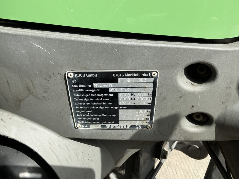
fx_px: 193
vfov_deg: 49.7
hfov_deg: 63.4
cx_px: 120
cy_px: 90
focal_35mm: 28
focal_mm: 3
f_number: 1.8
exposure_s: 1/599
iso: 25
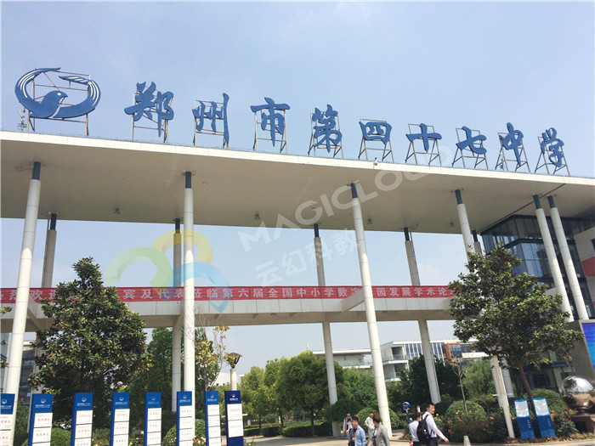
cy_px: 223
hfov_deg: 61.7
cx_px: 298
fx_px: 498
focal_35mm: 29
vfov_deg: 48.2
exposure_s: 1/2564
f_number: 2.2
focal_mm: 4.15
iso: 32
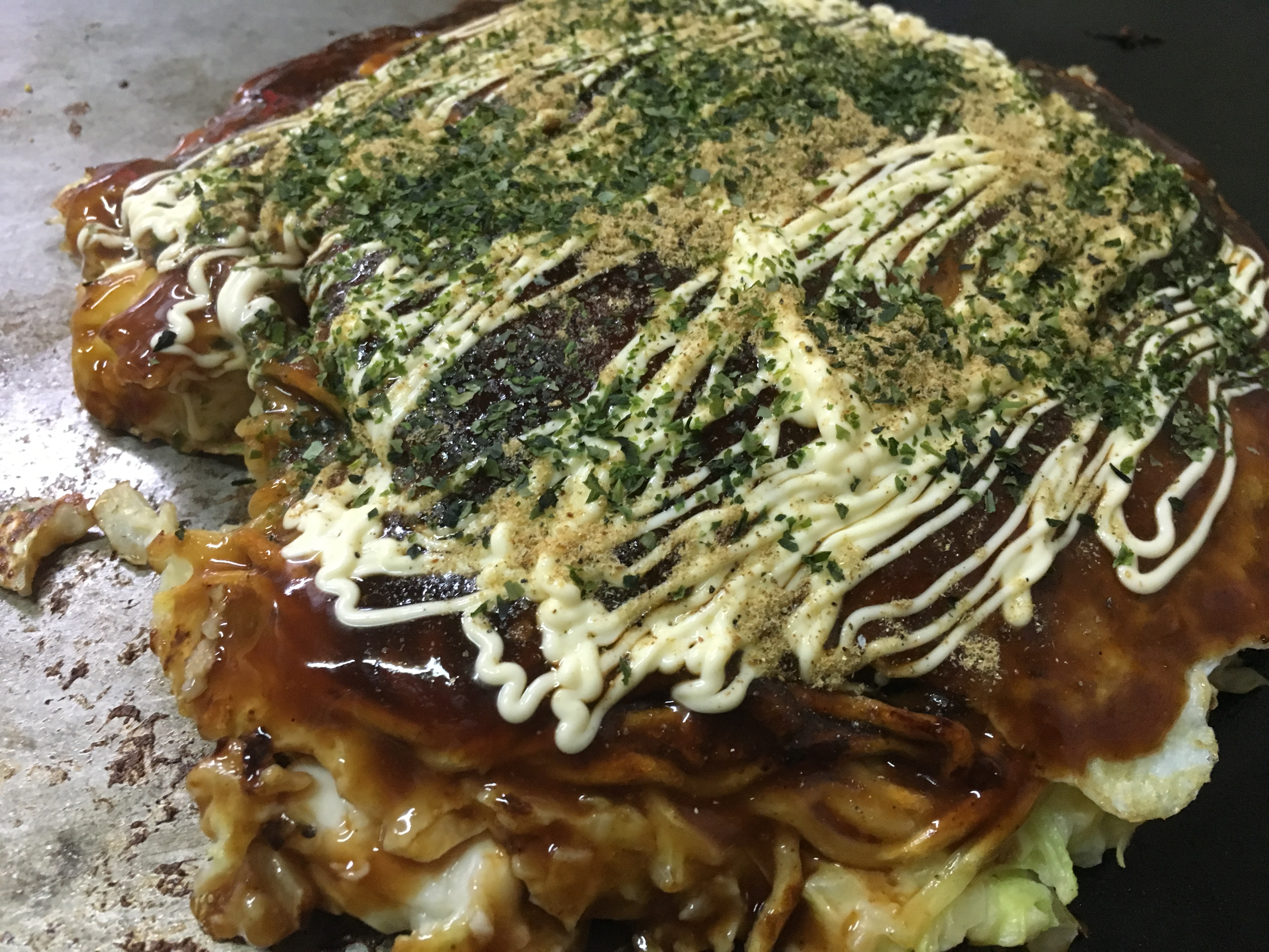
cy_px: 476
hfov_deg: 61.7
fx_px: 1063
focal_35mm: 29
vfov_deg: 48.2
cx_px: 634
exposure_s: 1/20
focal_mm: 4.15
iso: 200
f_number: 2.2
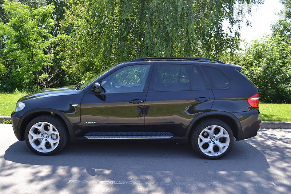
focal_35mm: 33
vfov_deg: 40.0
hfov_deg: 57.2
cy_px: 97
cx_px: 146
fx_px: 267
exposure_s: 1/125
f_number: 5.6
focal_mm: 22
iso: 125
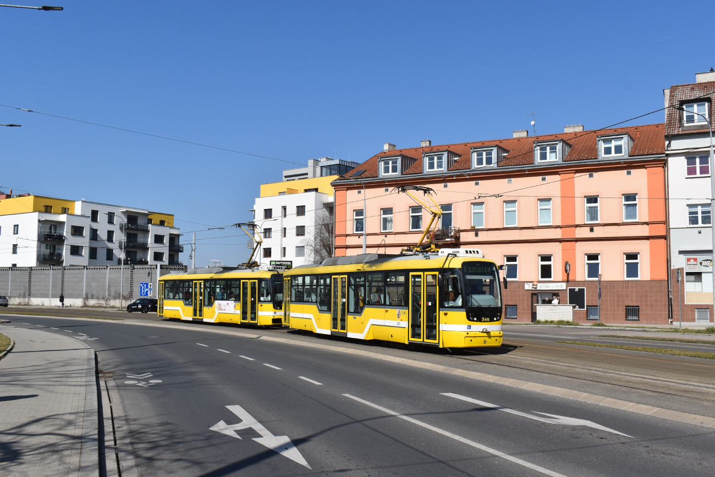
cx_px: 358
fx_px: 715
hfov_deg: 53.1
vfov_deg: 36.9
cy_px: 238
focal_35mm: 36
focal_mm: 24
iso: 200
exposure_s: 1/500
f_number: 11
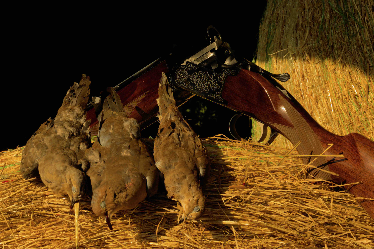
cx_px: 187
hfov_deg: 18.2
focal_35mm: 112
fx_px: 1169
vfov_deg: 12.2
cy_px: 124
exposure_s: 1/80
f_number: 32
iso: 250
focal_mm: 75
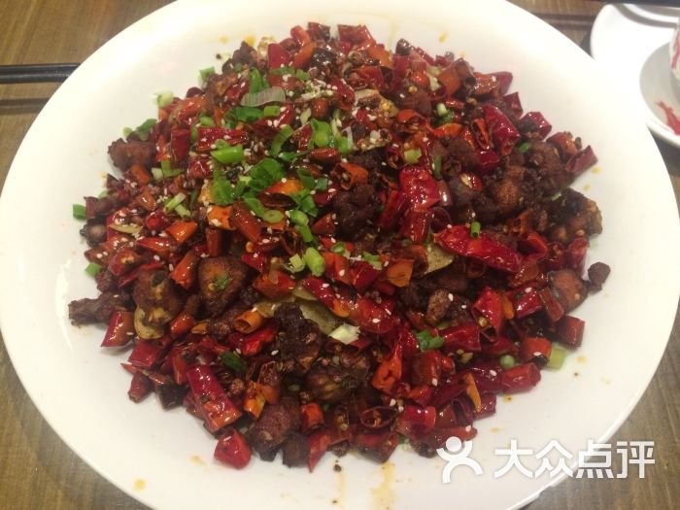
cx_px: 340
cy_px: 255
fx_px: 570
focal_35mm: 29
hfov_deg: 61.7
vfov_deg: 48.2
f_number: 2.2
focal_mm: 4.15
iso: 320
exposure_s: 1/25
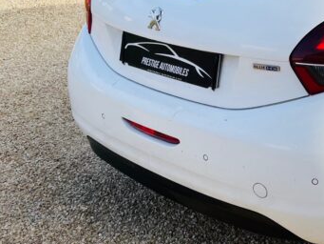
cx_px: 379
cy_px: 32
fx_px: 571
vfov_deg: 23.5
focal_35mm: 61
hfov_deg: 28.1
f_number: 1.6
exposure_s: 1/2212
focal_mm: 4.2
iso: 32
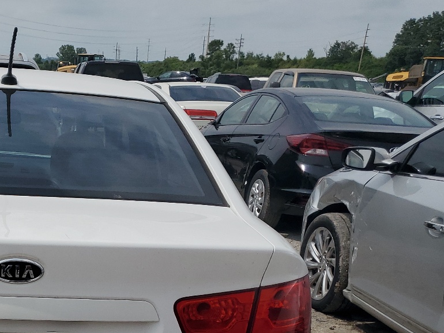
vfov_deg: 25.7
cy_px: 331
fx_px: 693
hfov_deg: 32.9
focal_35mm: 54
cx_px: 9
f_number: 1.5
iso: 50
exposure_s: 1/10000
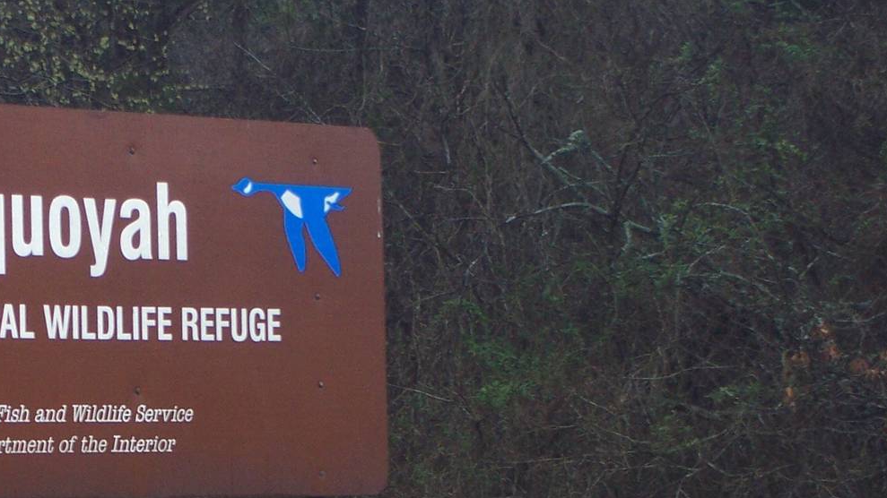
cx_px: 204
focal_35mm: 215
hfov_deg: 10.0
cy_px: 464
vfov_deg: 5.6
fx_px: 5056
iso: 140
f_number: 4
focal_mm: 21
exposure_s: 1/125
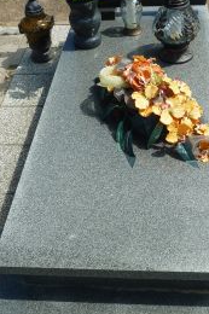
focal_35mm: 48
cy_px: 100
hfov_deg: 28.0
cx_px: 118
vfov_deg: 40.5
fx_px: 419
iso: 80
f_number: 4
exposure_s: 1/400
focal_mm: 4.1
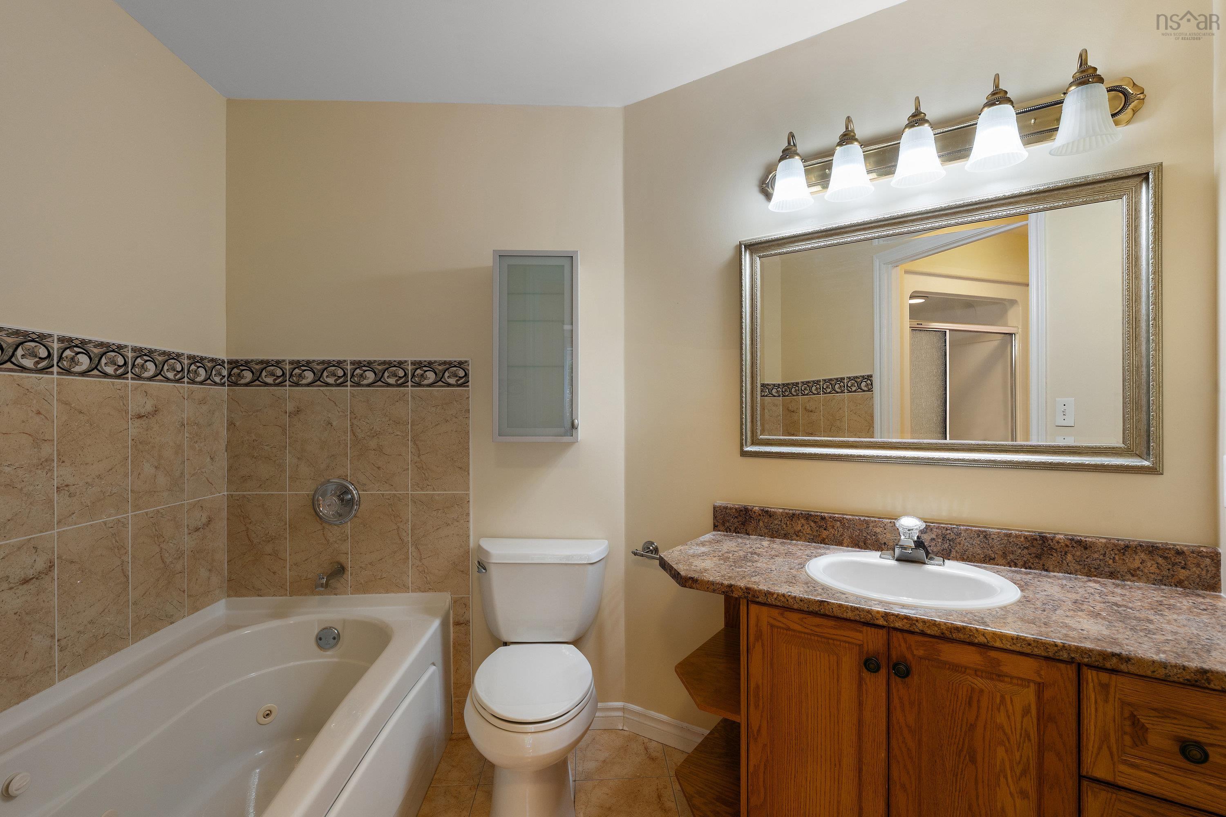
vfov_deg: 73.7
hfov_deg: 96.7
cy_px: 408
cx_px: 613
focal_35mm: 16
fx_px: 545
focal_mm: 16
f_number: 9
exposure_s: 1.3
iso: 250
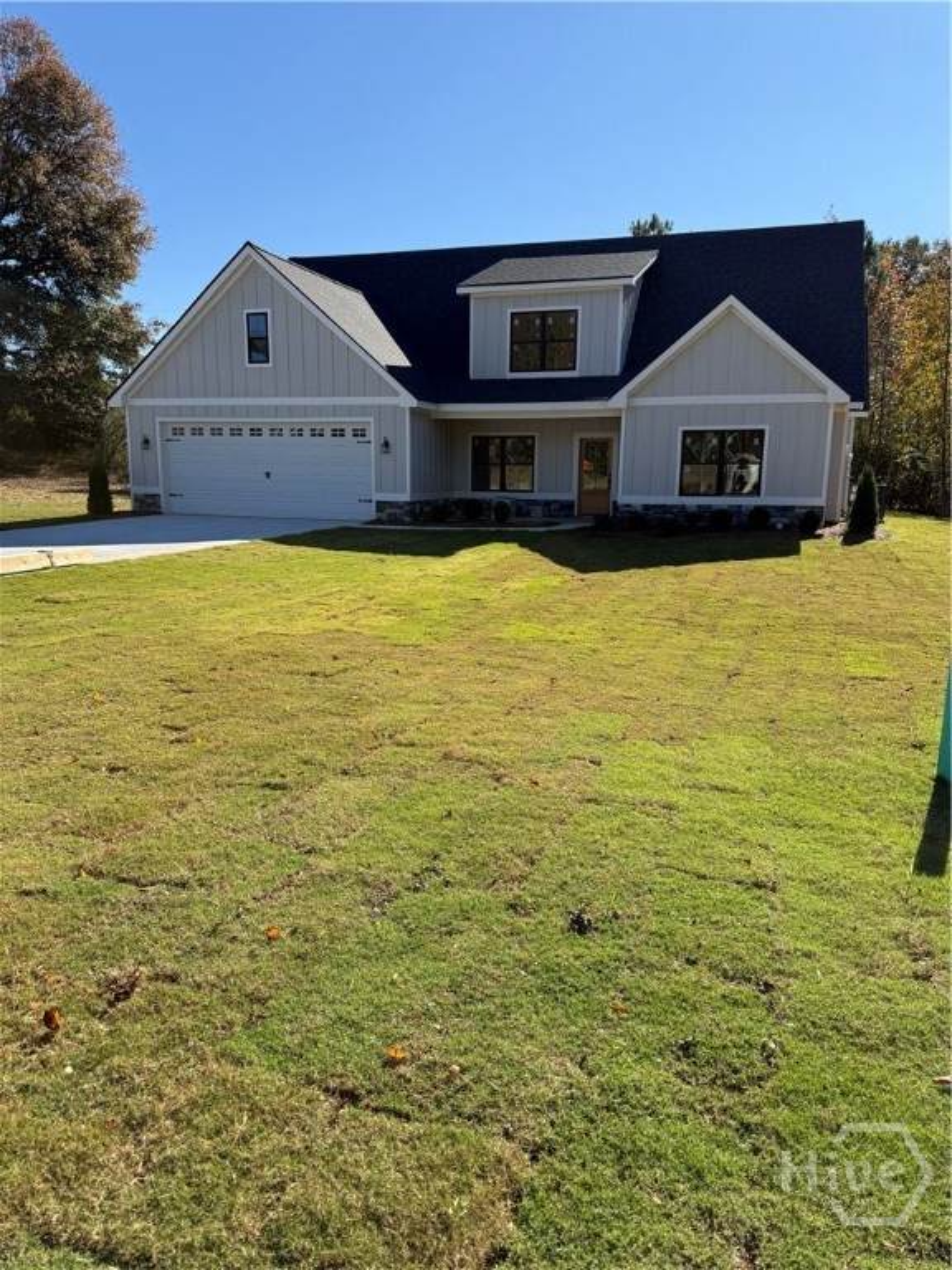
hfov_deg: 56.8
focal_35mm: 24
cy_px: 635
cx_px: 476
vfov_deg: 71.6
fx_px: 880
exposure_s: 1/3584
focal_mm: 6.76
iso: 80
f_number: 1.78
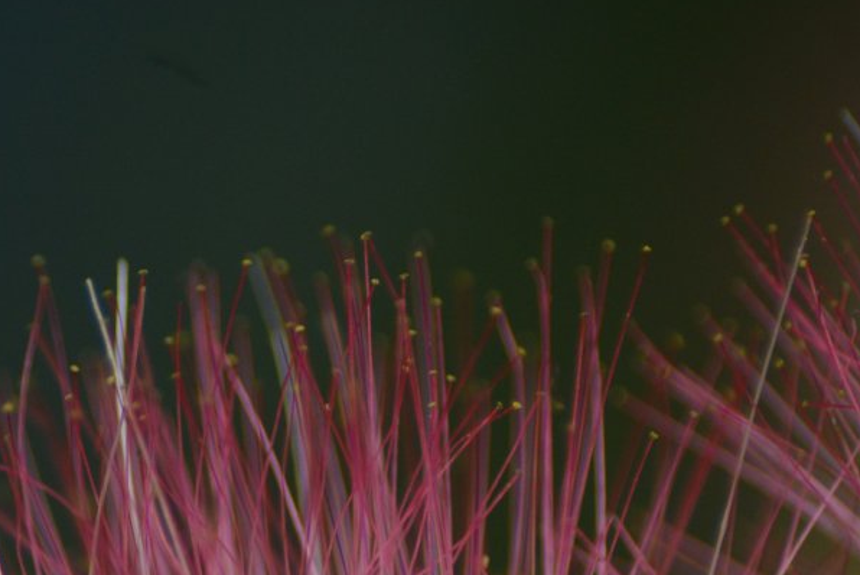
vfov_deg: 1.7
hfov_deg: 2.6
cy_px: 734
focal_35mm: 805
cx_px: 238
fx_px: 19239
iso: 800
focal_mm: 300
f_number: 6.7
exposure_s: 1/2000
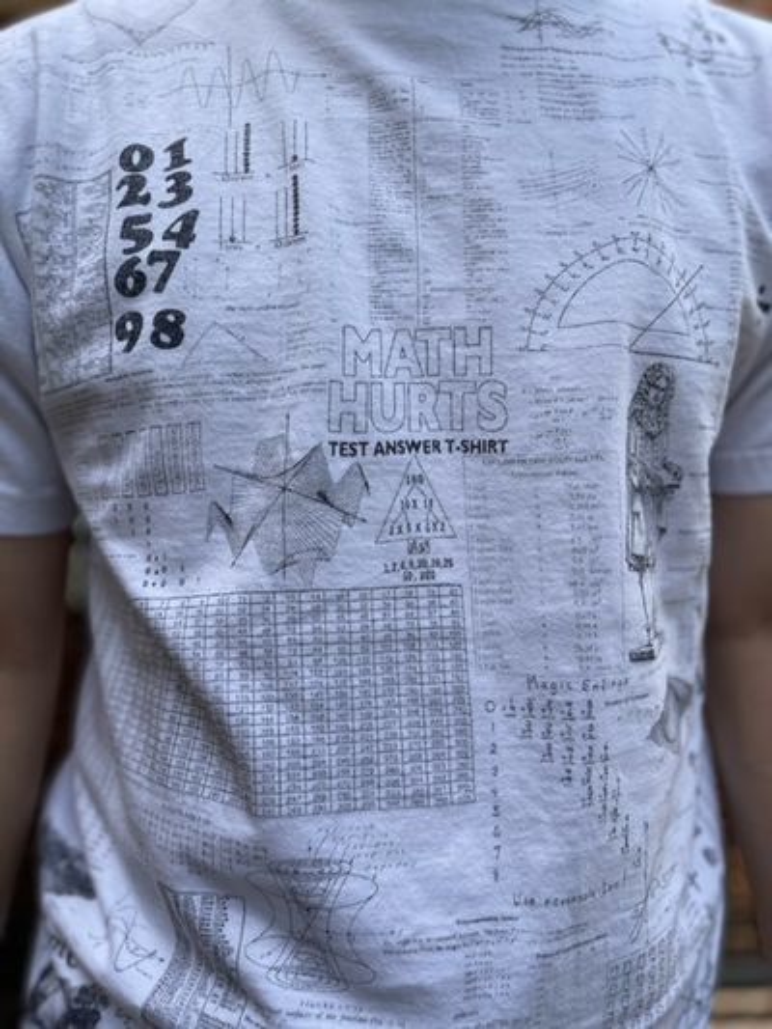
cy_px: 514
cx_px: 386
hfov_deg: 53.1
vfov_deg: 67.3
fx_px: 773
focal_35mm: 26
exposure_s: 1/2165
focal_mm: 5.1
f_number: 1.6
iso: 50
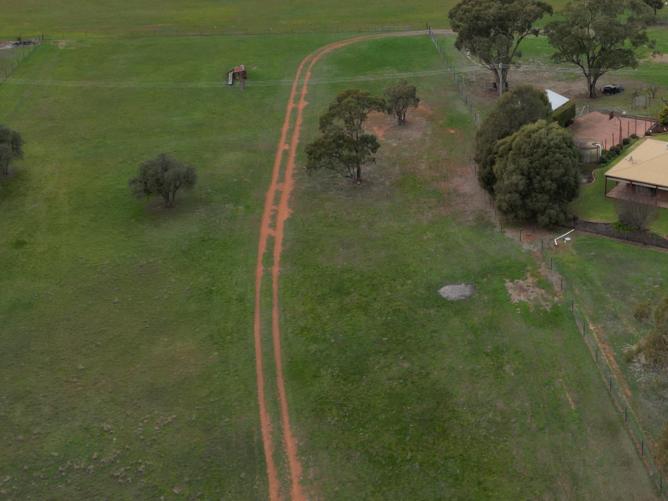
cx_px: 505
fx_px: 1081
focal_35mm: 56
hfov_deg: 33.6
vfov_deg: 25.8
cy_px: 130
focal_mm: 6.72
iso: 140
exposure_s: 1/2000
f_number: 1.7
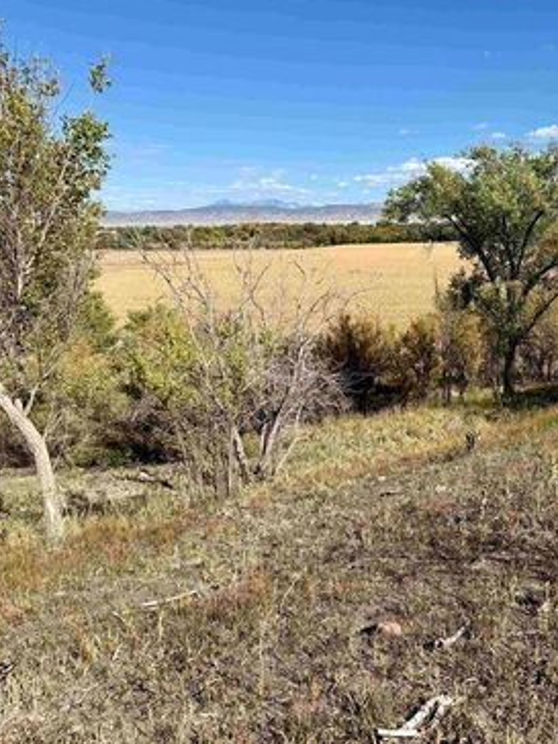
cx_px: 390
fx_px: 709
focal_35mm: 33
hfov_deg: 42.1
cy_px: 369
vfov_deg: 55.4
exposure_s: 1/6173
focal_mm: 6.76
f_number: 1.78
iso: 80
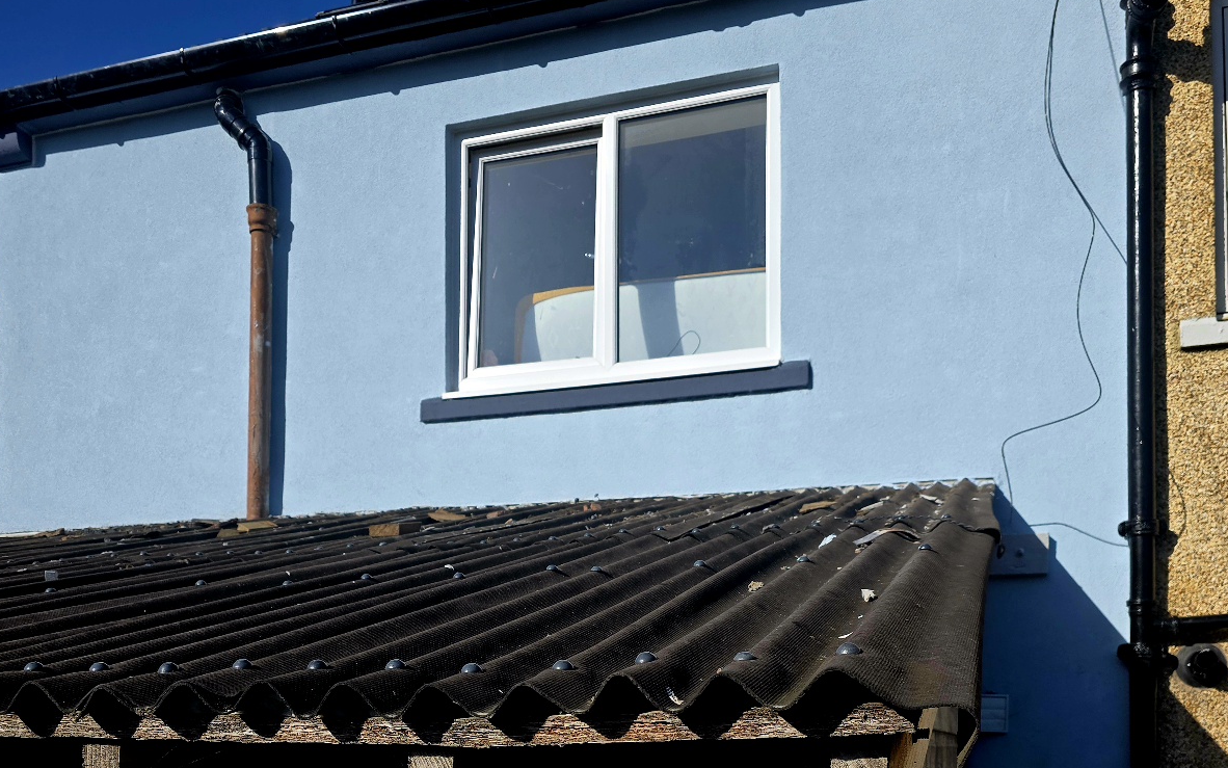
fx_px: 1105
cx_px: 611
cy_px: 667
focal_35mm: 33
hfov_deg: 58.1
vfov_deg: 36.3
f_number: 1.7
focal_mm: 6.3
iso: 80
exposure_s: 1/10000
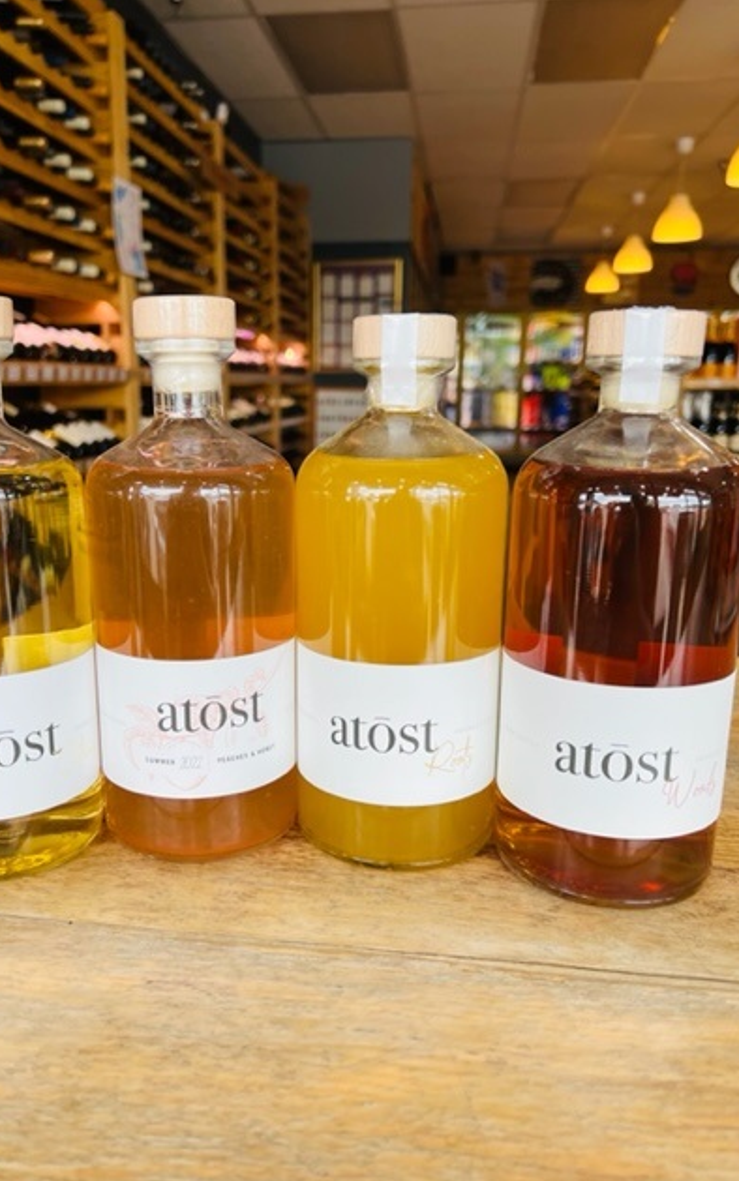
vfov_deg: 66.5
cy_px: 596
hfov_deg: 44.4
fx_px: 902
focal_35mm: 28
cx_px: 304
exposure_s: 1/120
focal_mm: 5.7
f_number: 1.5
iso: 64
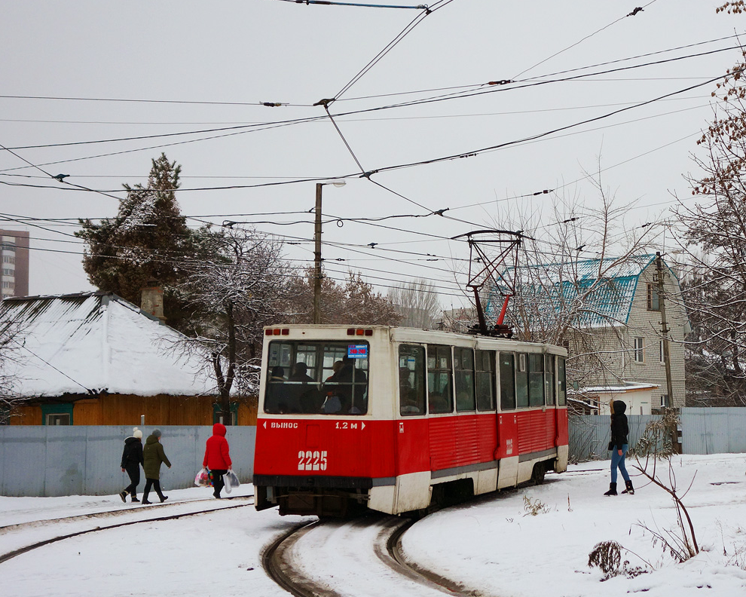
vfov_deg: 26.2
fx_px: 1281
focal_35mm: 58
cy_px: 297
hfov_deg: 32.4
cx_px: 445
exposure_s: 1/500
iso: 250
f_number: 3.2
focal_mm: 19.1
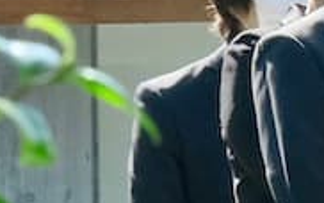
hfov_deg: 2.2
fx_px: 8323
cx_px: 1066
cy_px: 219
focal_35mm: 942
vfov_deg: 1.4
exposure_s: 1/200
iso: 1600
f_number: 10
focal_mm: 80
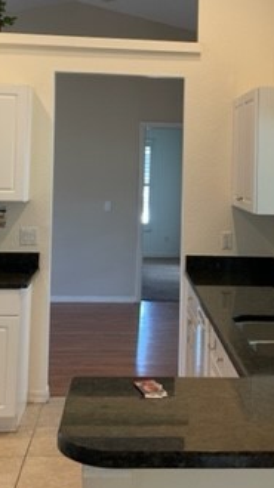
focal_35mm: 55
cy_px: 154
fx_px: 712
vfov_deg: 37.4
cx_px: 176
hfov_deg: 21.7
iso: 80
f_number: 1.6
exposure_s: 1/60
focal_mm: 4.2
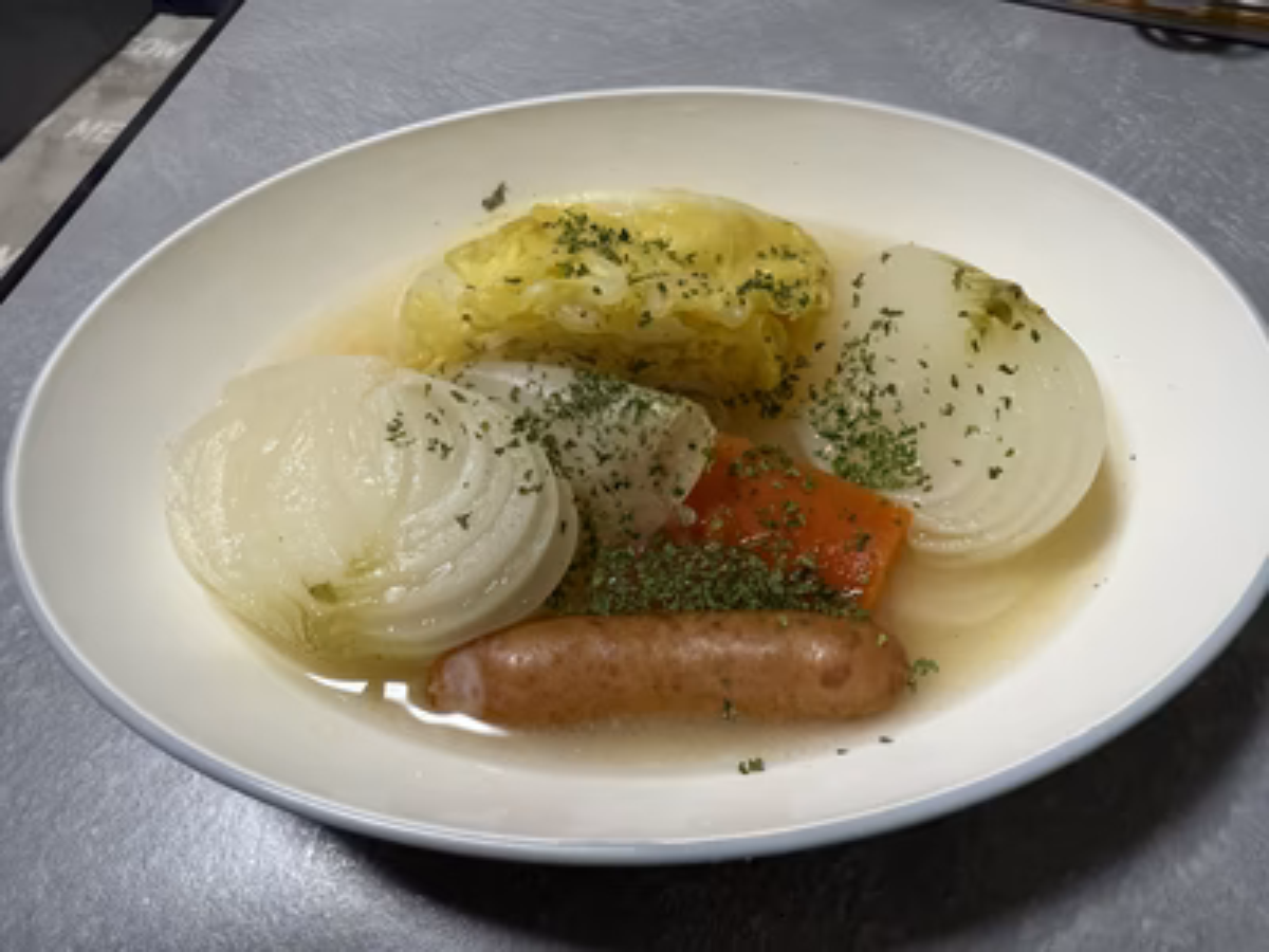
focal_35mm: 24
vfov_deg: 56.8
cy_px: 476
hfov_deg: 71.6
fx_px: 880
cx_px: 634
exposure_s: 1/99
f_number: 2.2
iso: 200
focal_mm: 2.22
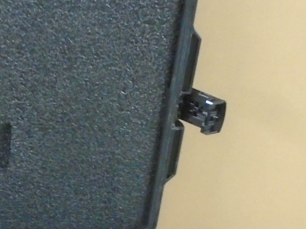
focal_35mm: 91
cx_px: -17
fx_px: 804
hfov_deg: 20.7
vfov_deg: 15.8
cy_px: 242
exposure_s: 1/4
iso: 500
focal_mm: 4.6
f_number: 3.2
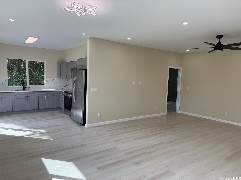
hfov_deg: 71.6
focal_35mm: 24
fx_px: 167
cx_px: 120
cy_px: 90
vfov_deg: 56.8
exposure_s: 1/575
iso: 100
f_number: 1.78
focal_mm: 6.76
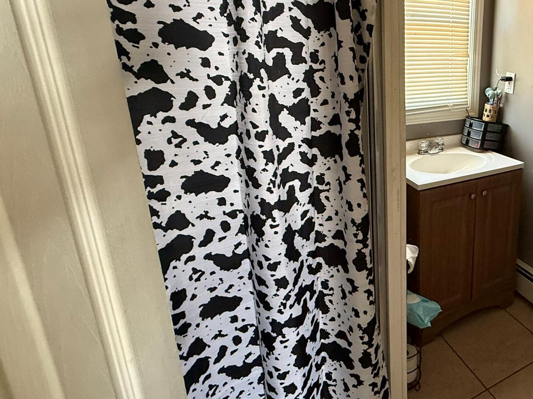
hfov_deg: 62.3
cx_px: 441
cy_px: 149
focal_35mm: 25
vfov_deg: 54.2
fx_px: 385
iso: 400
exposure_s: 1/60
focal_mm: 2.22
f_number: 2.2
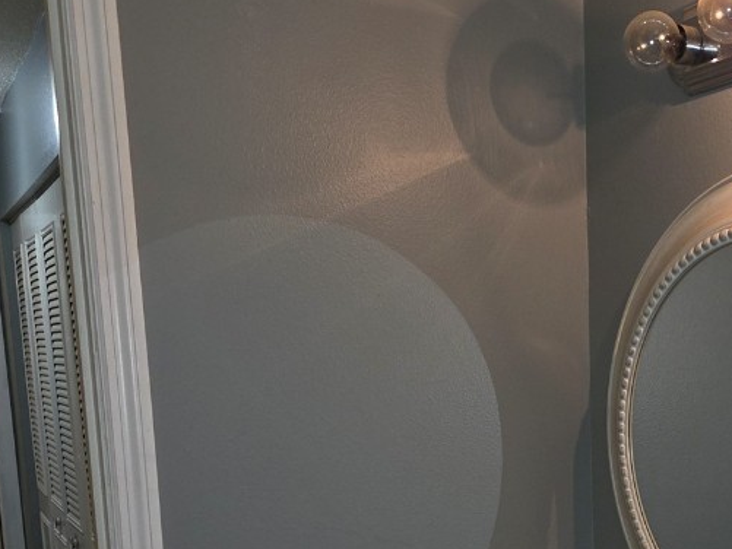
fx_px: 994
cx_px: 567
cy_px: 472
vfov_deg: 29.8
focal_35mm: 47
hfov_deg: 39.1
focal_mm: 5.4
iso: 125
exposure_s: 1/60
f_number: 1.8
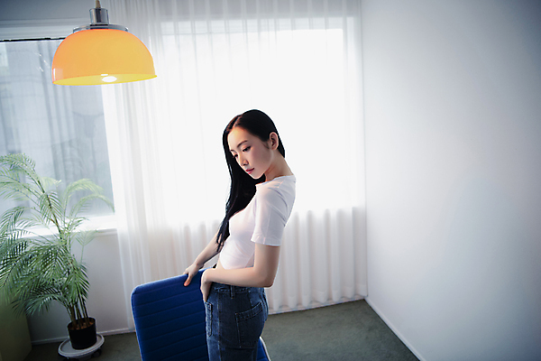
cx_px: 270
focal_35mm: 29
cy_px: 180
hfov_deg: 63.7
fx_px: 436
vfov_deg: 45.0
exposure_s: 1/80
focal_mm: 29
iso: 400
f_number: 2.8
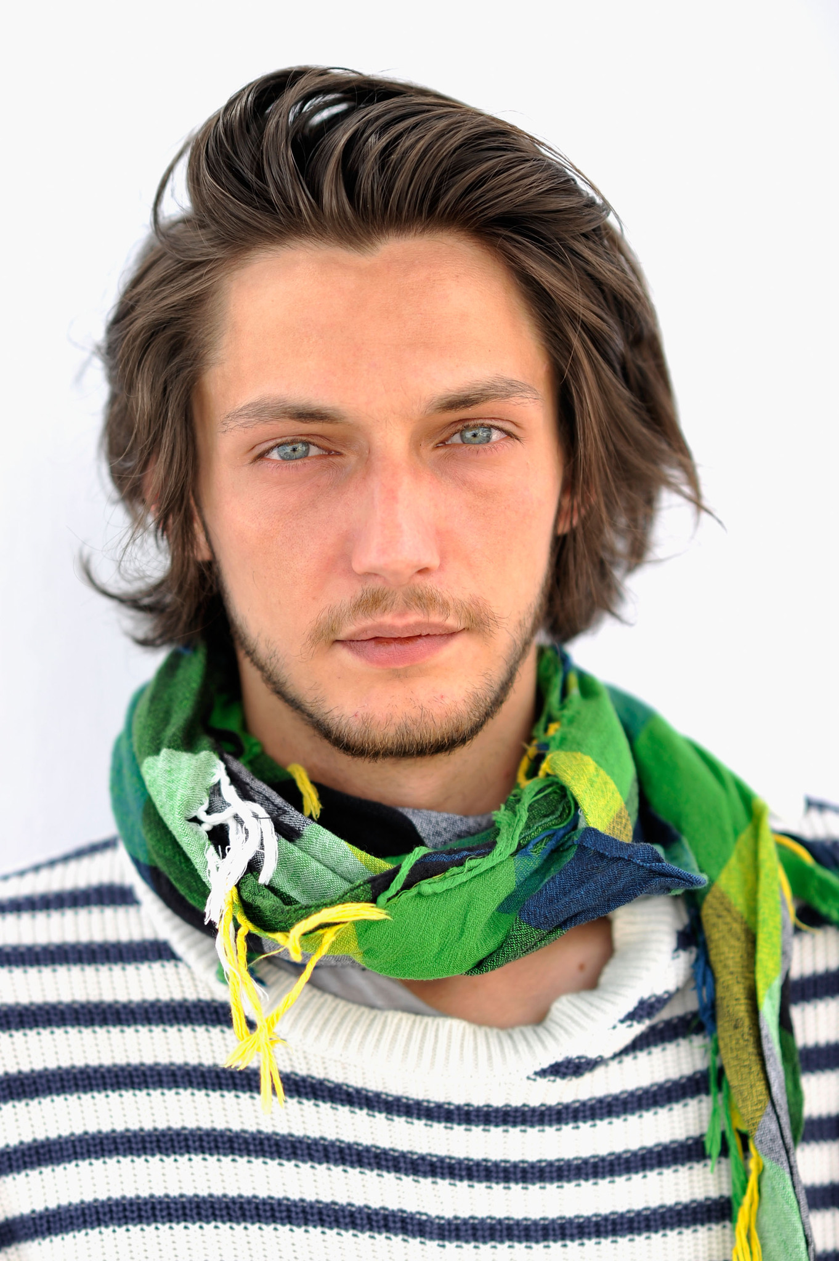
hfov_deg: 16.0
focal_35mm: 85
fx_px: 2976
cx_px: 420
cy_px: 630
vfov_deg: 23.9
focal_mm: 85
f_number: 2
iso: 100
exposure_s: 1/640
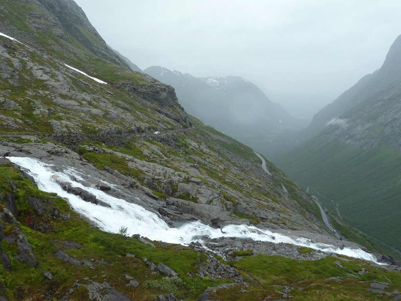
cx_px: 200
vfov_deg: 51.4
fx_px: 313
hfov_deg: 65.3
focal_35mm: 27
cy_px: 150
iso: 80
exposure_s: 1/200
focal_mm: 4.4
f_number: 4
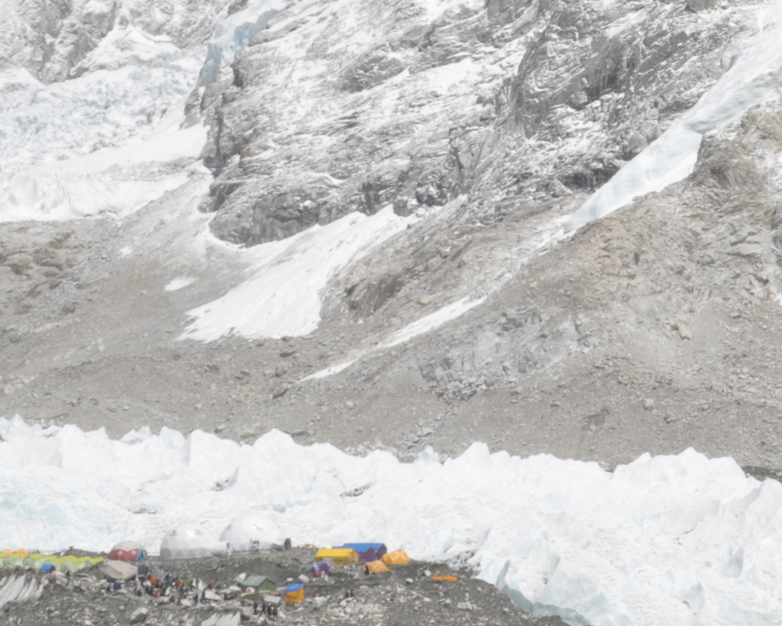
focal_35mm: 78
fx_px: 1805
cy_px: 31
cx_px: 674
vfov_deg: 19.2
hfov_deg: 23.9
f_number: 22
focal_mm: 18
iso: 200
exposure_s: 1/100
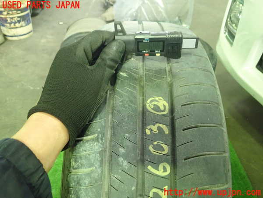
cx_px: 132
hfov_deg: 60.0
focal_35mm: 30
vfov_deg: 46.8
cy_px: 99
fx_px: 228
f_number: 2.3
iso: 800
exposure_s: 1/40
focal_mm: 5.5
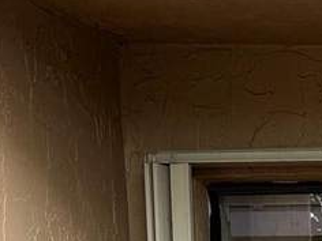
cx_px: 690
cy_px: 550
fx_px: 1209
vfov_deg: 10.1
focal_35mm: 130
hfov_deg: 12.8
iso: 80
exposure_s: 1/598
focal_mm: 6.76
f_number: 1.78
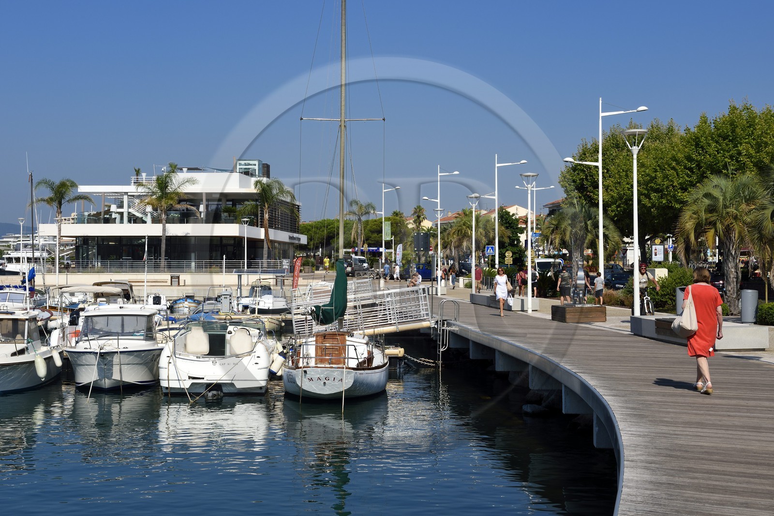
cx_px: 387
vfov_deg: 24.6
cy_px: 258
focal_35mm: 55
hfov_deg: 36.3
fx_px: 1182
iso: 200
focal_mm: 55
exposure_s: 1/250
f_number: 14
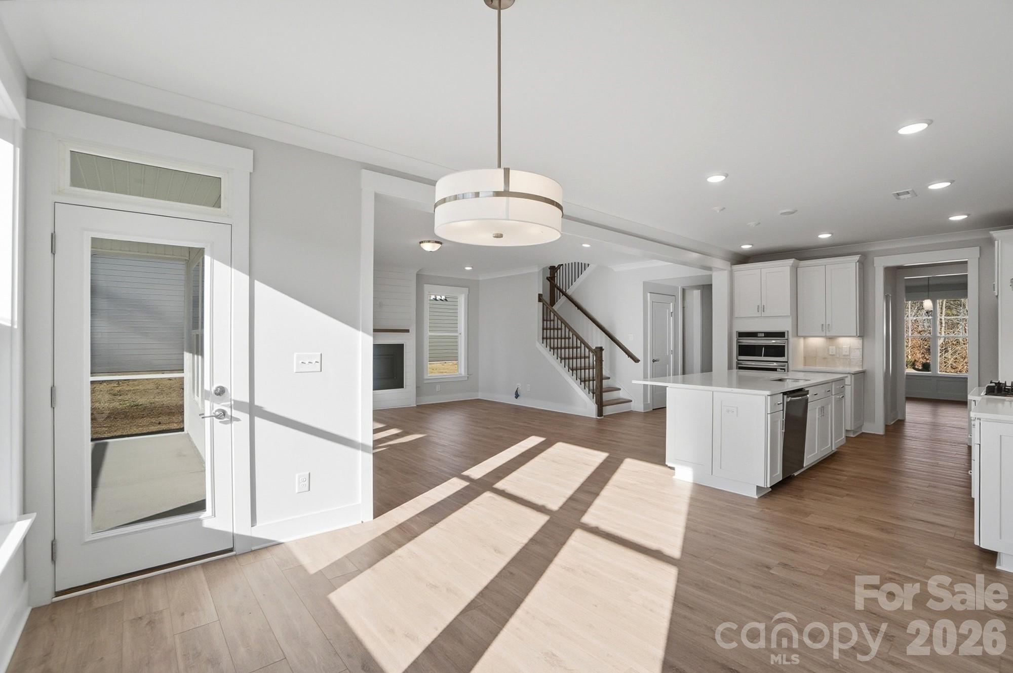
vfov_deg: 77.2
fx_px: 422
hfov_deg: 100.4
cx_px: 506
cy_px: 336
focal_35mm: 15
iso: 100
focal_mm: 10
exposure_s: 1/4000
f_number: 4
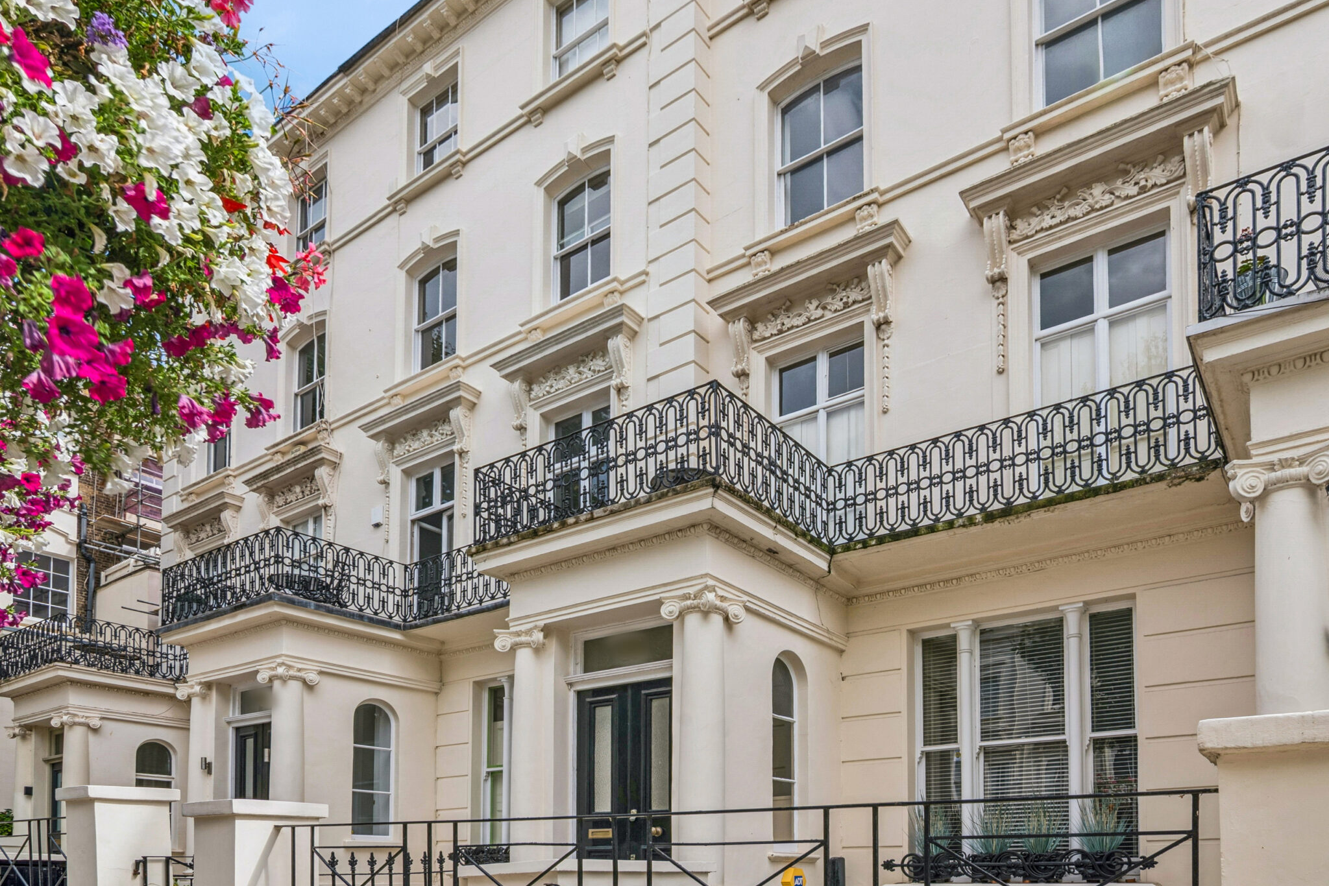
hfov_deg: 83.6
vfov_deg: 61.9
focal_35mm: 20
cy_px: 423
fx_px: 738
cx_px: 742
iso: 200
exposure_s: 1/30
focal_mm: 16
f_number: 16
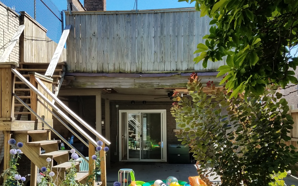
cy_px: 113
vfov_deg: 31.9
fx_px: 325
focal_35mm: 40
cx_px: 129
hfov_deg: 49.1
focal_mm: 4.2
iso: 40
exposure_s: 1/1528
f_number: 1.7
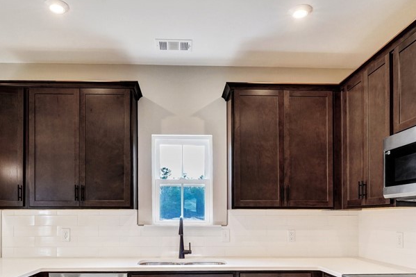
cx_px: 195
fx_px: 335
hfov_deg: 63.6
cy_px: 216
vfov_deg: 43.2
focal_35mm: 29
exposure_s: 1/8
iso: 200
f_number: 11
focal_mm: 16
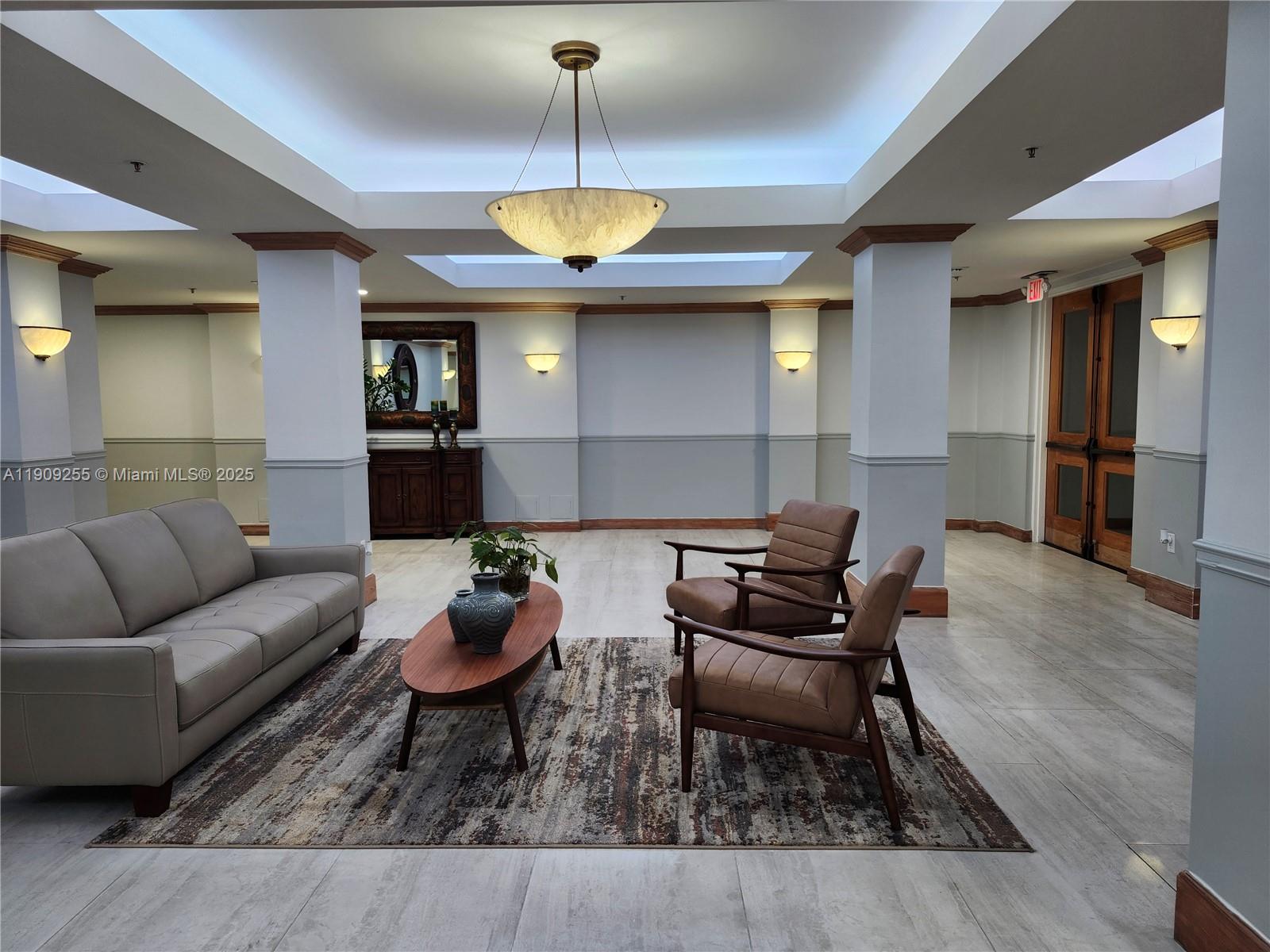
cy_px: 476
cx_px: 635
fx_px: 844
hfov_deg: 73.9
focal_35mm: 23
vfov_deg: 58.9
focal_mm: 5.54
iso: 50
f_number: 1.8
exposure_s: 1/50
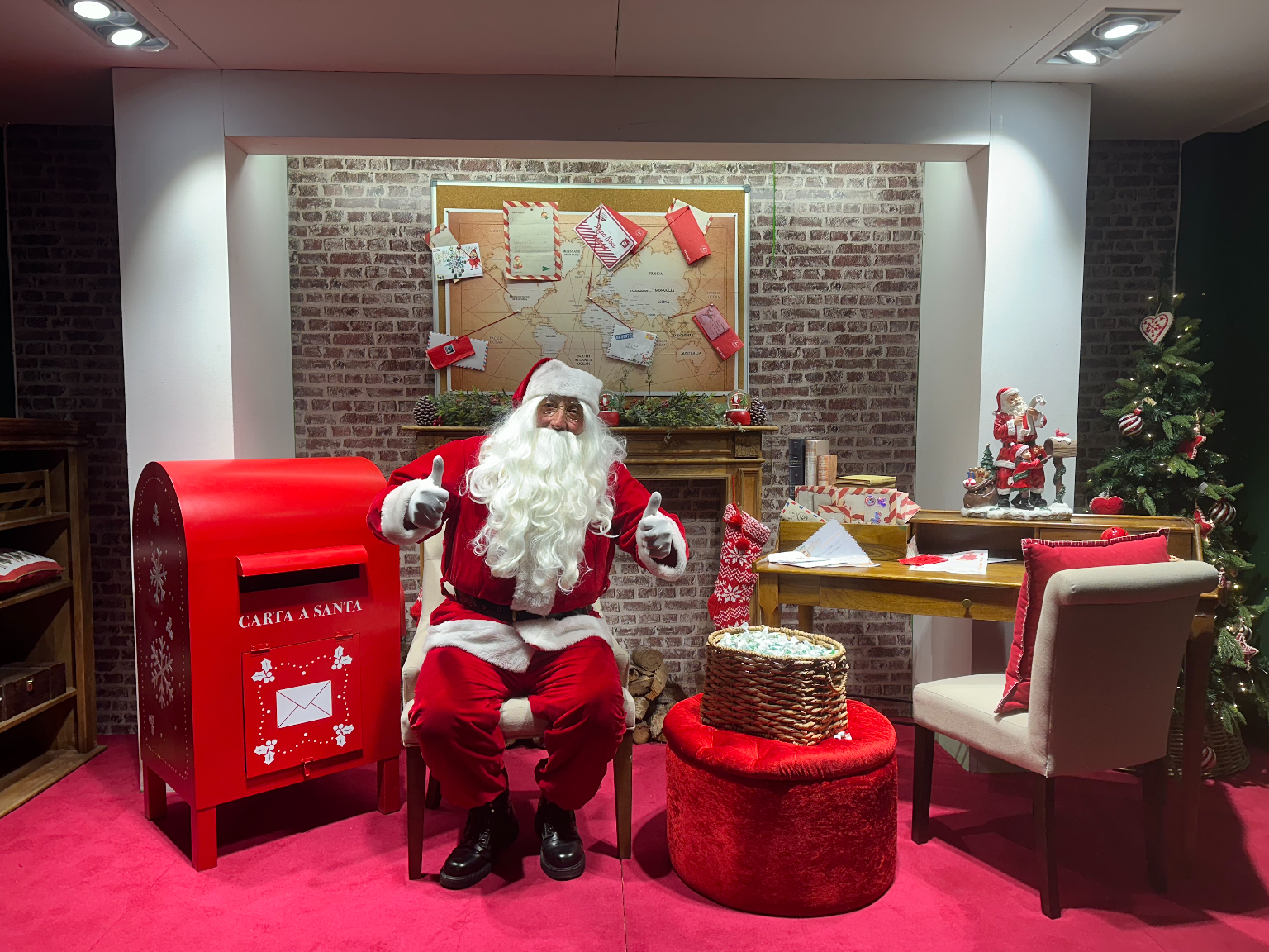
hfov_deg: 69.4
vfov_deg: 54.9
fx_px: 916
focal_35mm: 25
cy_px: 489
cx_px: 644
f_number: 1.78
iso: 125
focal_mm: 6.86
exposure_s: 1/100
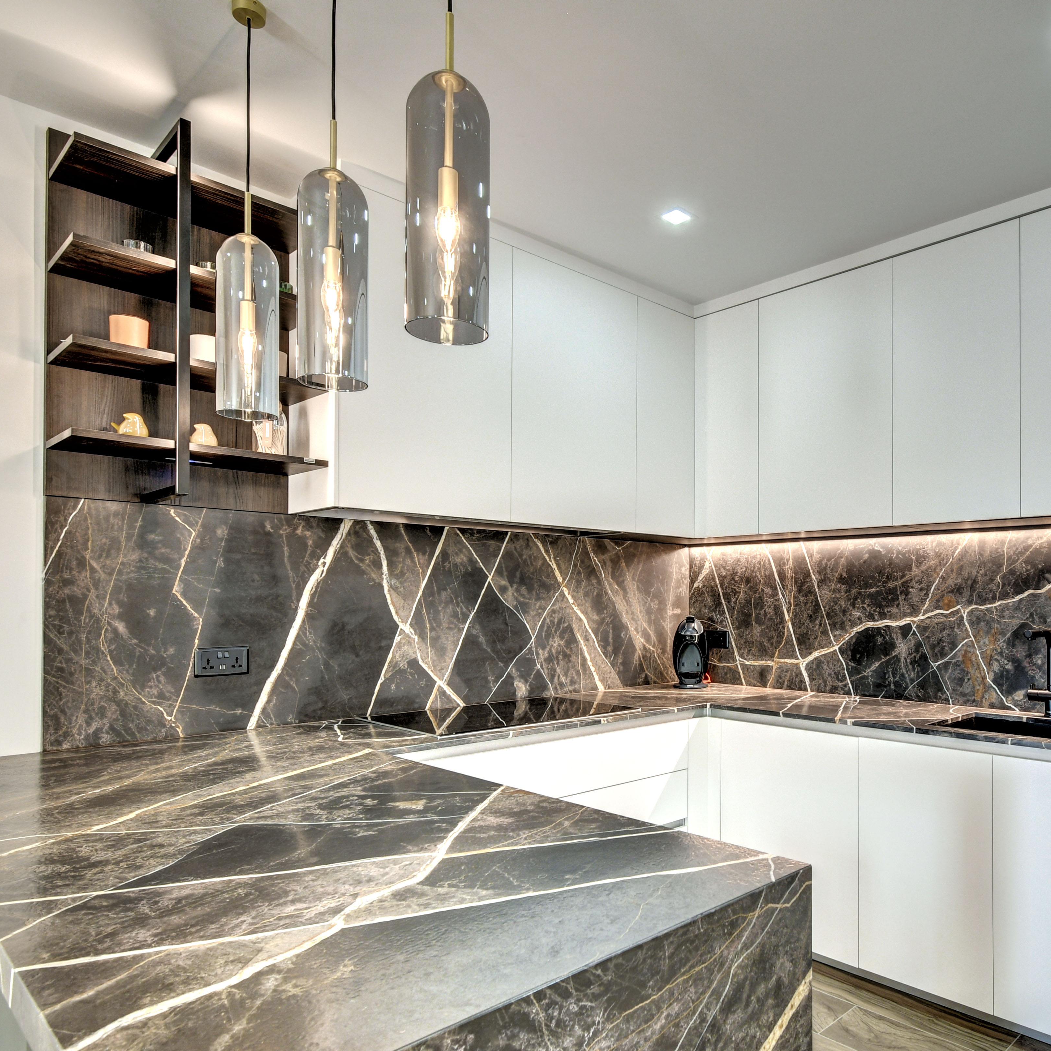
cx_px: 697
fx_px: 756
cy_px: 592
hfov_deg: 67.8
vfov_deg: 69.3
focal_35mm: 22
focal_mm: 10
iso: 250
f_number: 8
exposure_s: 1/5
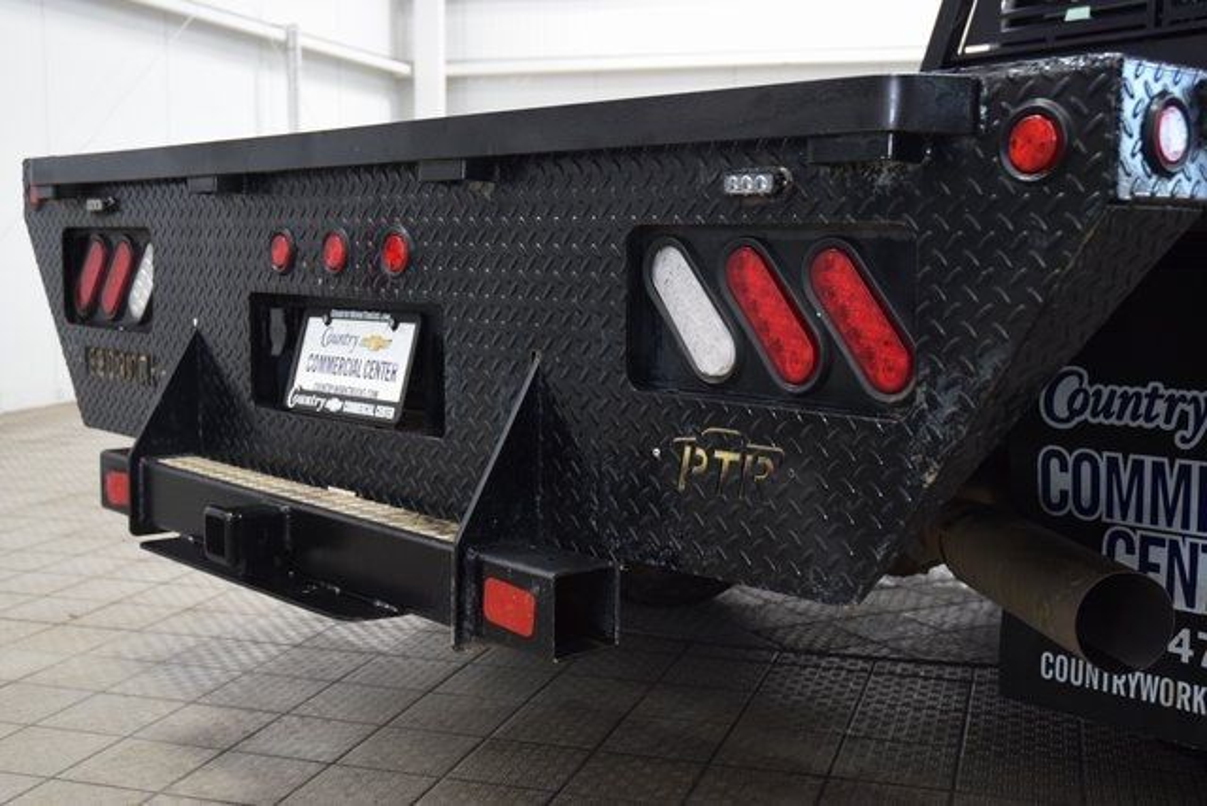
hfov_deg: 45.0
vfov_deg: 30.9
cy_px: 403
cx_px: 604
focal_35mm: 44
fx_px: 1459
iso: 1600
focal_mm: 29
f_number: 3.8
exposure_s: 1/60
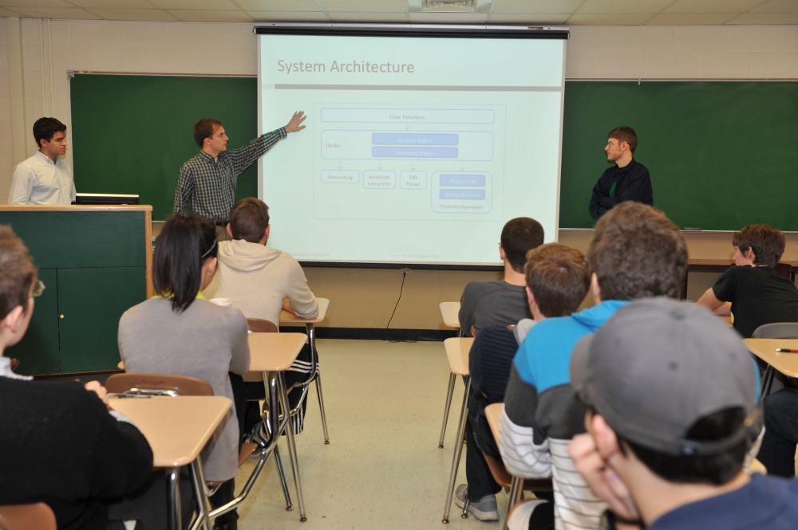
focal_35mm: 38
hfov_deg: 50.7
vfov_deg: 35.0
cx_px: 399
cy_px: 265
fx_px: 842
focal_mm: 38
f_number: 5
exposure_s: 1/60
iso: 280
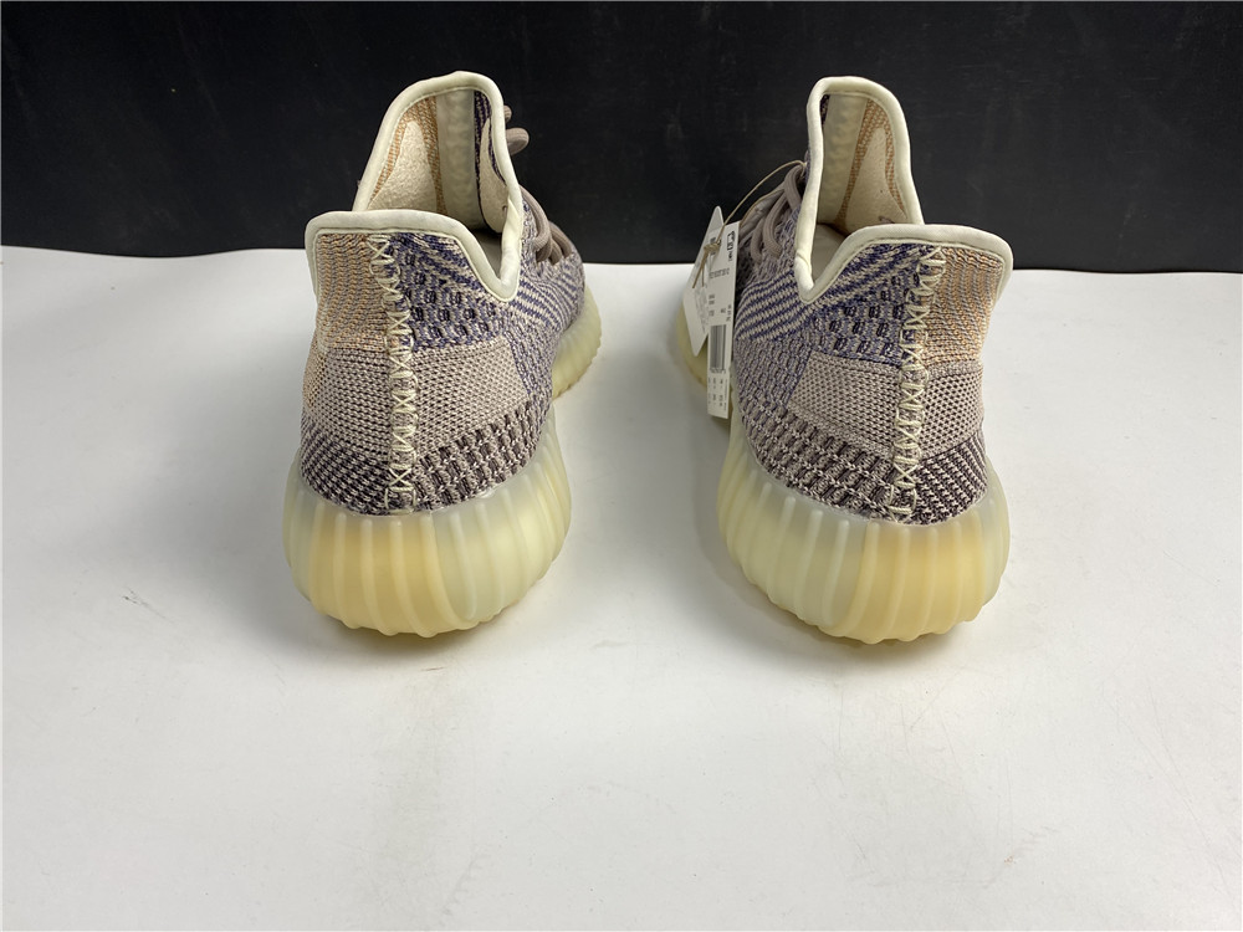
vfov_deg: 53.1
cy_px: 466
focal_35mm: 26
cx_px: 622
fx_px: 934
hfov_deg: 67.3
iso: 40
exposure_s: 1/100
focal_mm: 4.25
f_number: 1.8
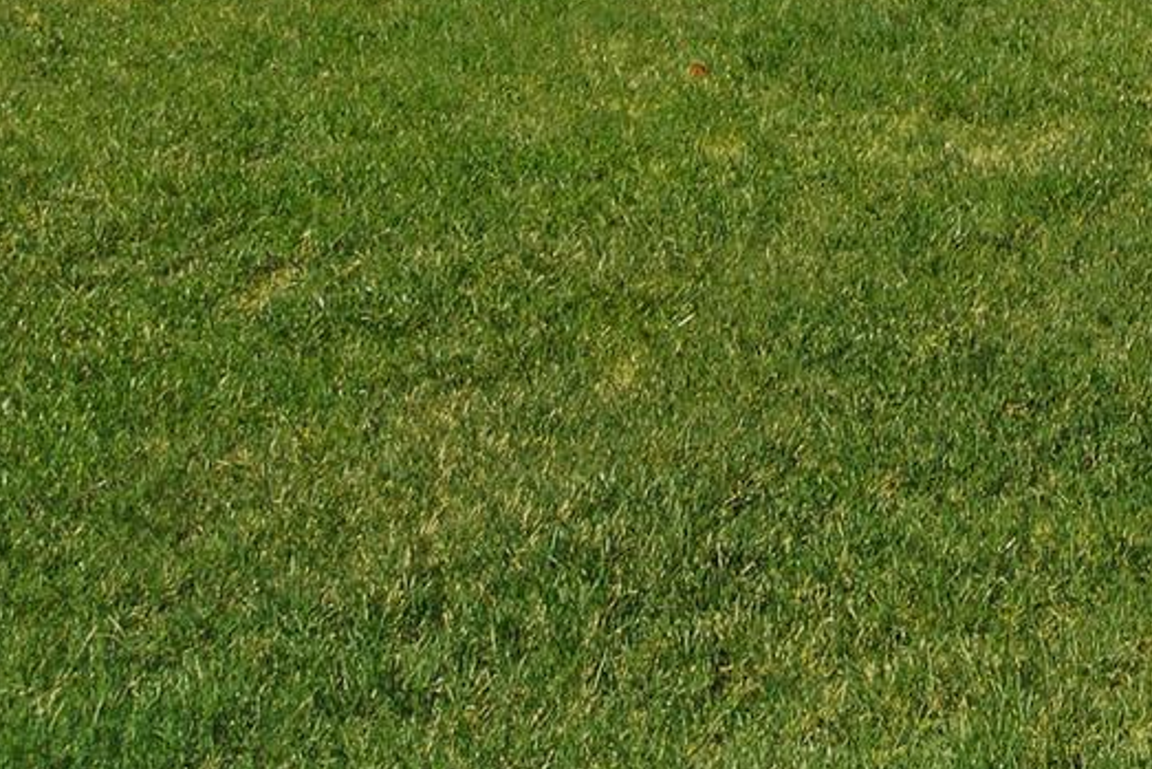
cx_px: 1471
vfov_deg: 9.6
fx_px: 4385
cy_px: -537
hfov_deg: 14.4
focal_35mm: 137
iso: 100
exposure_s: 1/500
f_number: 7.1
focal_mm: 35
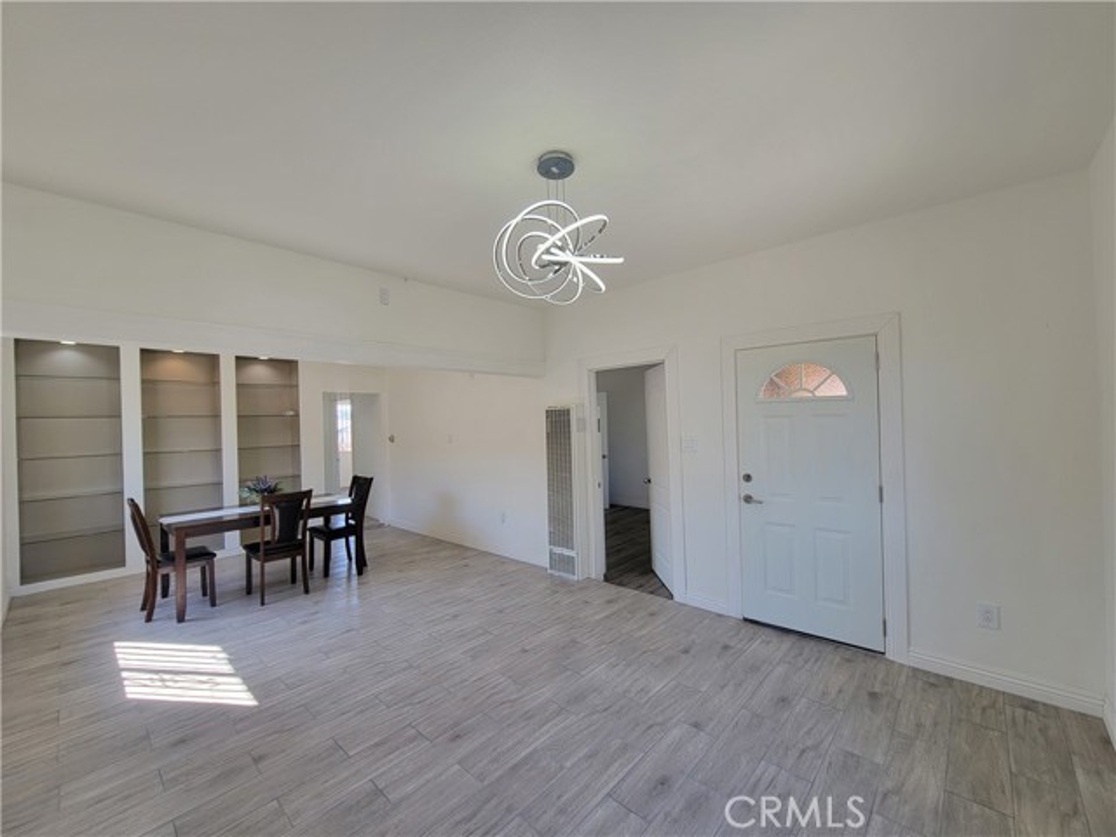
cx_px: 558
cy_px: 418
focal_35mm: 13
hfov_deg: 106.2
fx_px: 419
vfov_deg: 89.9
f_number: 2.2
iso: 50
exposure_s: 1/60
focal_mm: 2.2
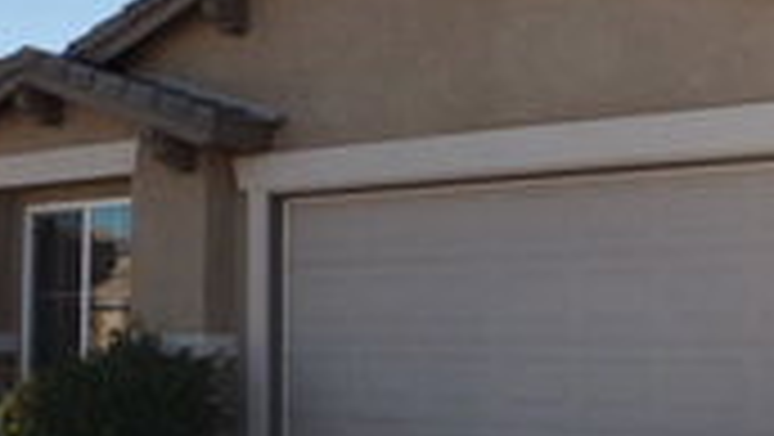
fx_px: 1171
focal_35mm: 57
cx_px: 513
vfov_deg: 21.1
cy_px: 283
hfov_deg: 36.2
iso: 64
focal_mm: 4.6
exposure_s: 1/500
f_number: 3.2
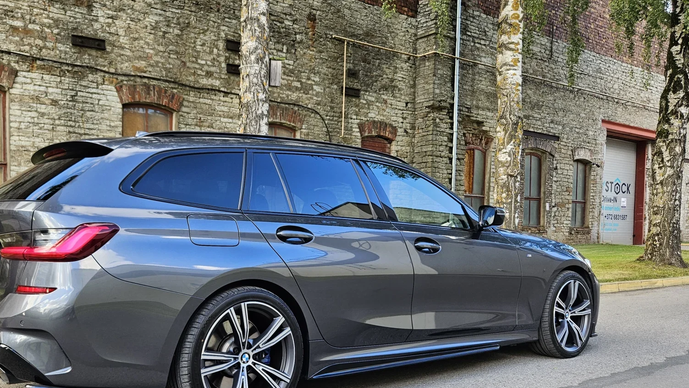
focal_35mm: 32
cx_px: 260
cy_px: 250
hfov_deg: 60.2
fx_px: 585
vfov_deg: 36.4
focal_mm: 5.4
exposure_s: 1/180
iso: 80
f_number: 1.8
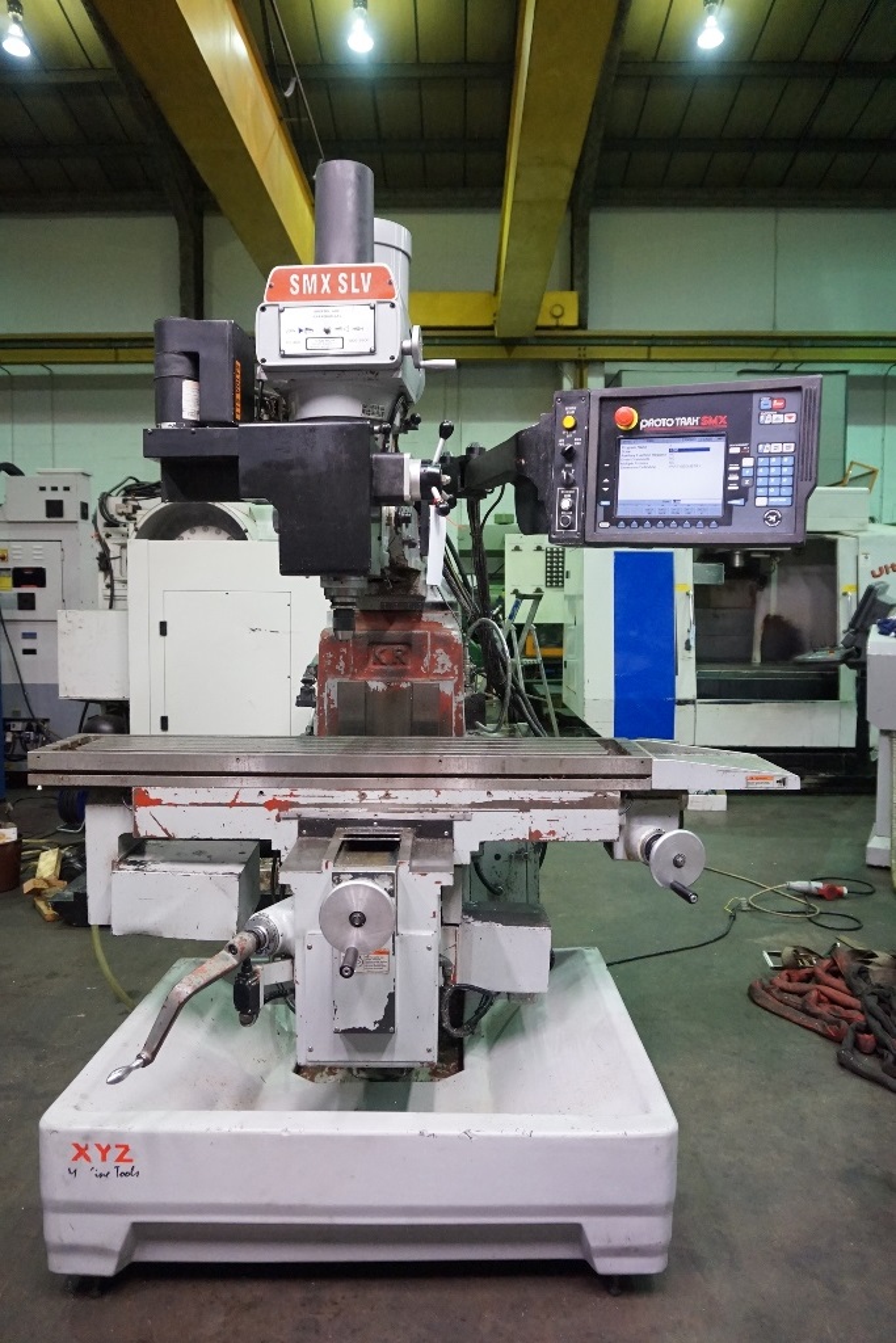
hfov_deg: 53.1
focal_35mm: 24
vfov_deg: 73.7
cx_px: 448
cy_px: 672
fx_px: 896
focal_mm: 16
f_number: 3.5
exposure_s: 1/160
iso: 3200
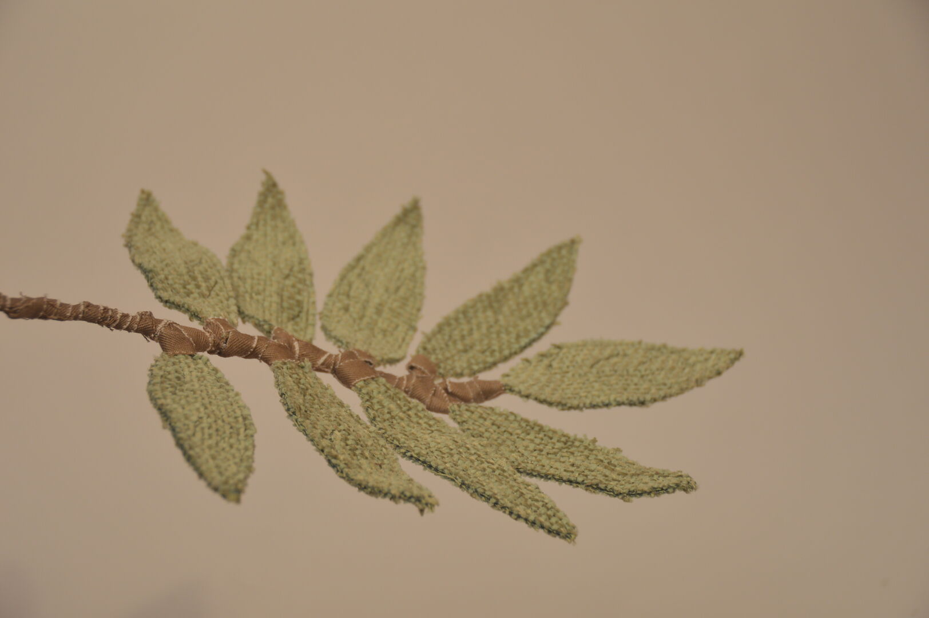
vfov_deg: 16.5
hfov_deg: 24.6
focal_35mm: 82
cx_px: 464
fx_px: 2127
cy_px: 309
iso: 200
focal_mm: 55
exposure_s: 1/13
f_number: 5.6
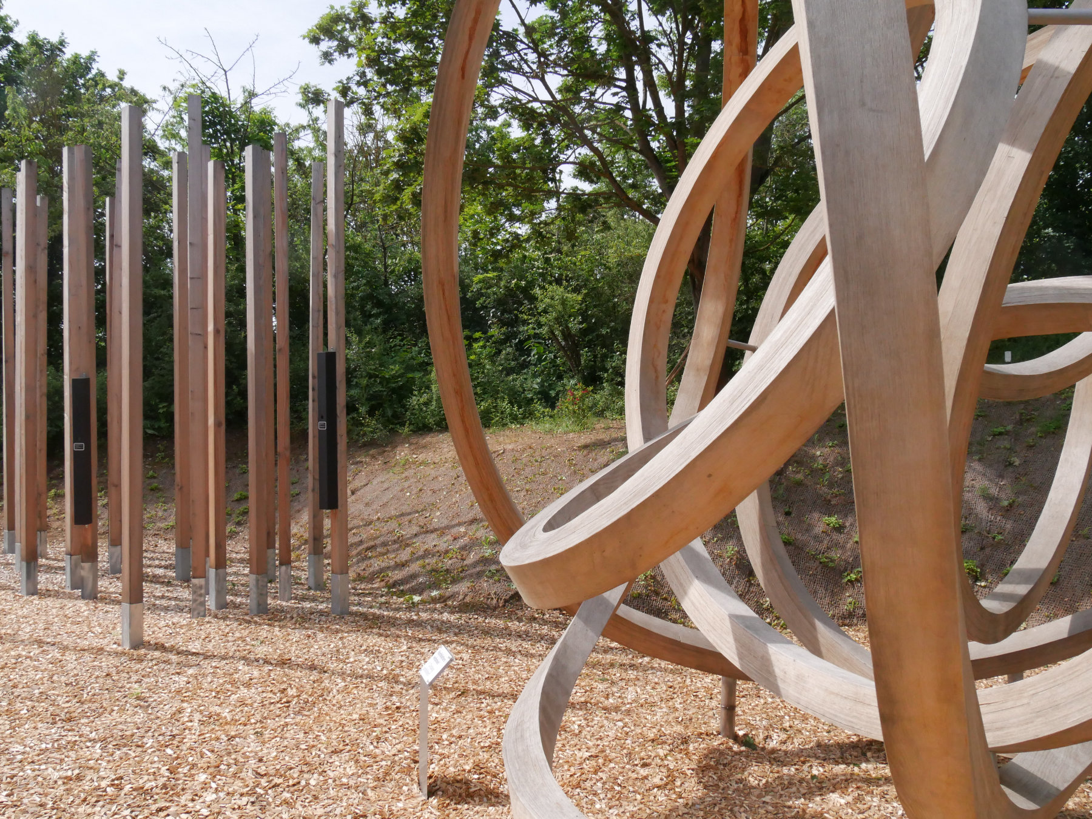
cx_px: 546
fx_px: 946
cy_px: 410
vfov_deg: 46.8
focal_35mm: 30
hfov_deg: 60.0
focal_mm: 15
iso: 1600
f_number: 11
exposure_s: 1/1000
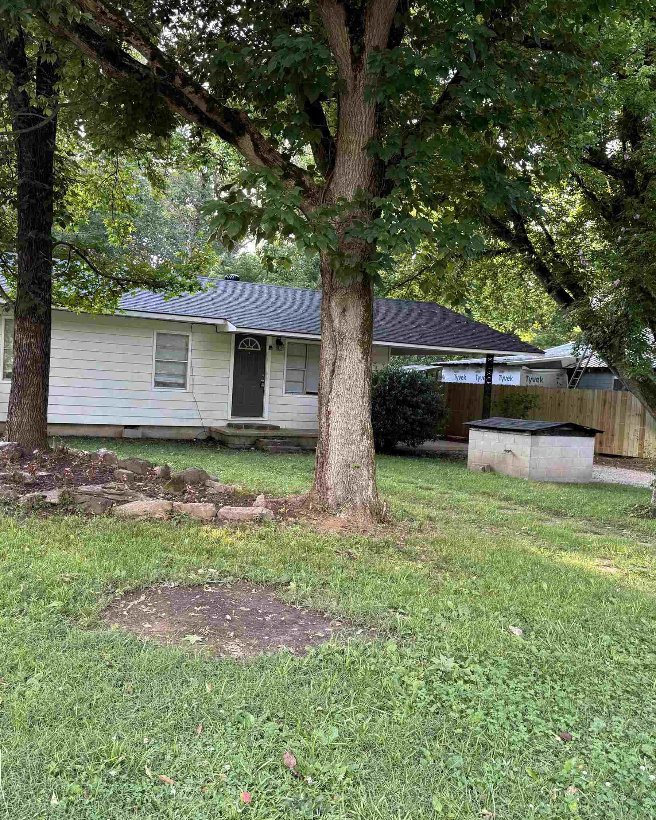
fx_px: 777
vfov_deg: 55.7
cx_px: 259
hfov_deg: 45.5
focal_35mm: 32
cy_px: 416
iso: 100
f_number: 1.78
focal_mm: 6.76
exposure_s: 1/121
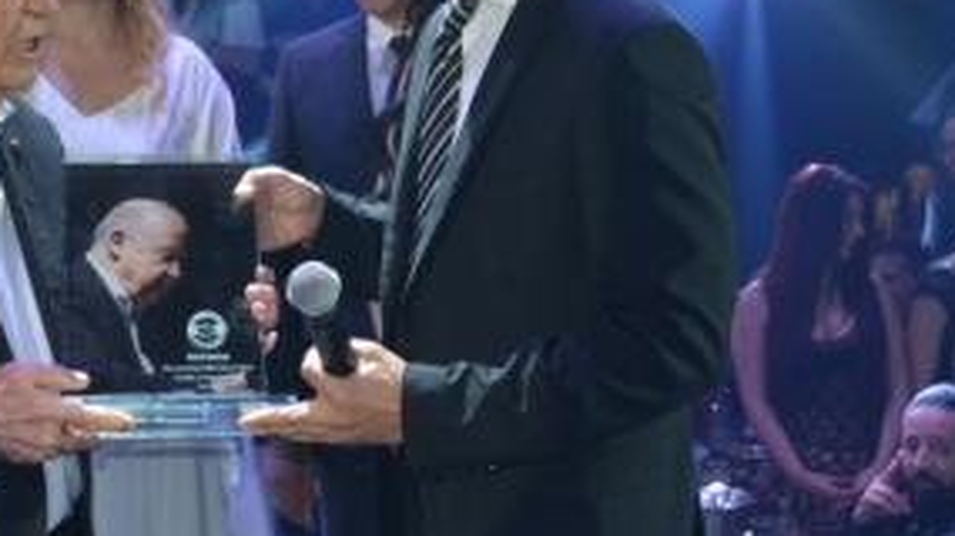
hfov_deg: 28.3
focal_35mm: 74
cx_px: 275
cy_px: 132
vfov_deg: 16.2
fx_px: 1873
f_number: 4.5
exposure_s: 1/60
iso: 400
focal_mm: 30
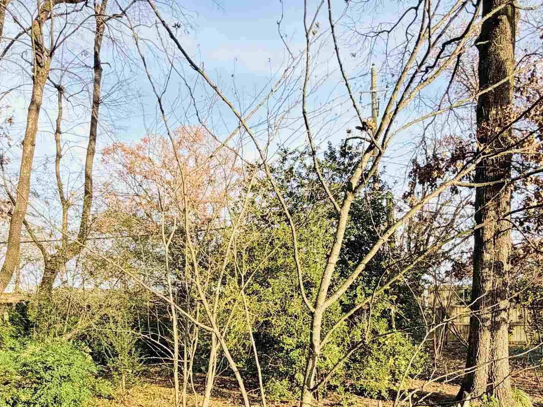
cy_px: 327
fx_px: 471
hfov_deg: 59.9
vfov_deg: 44.4
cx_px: 255
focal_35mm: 30
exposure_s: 1/502
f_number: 2.2
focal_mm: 2.22
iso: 50
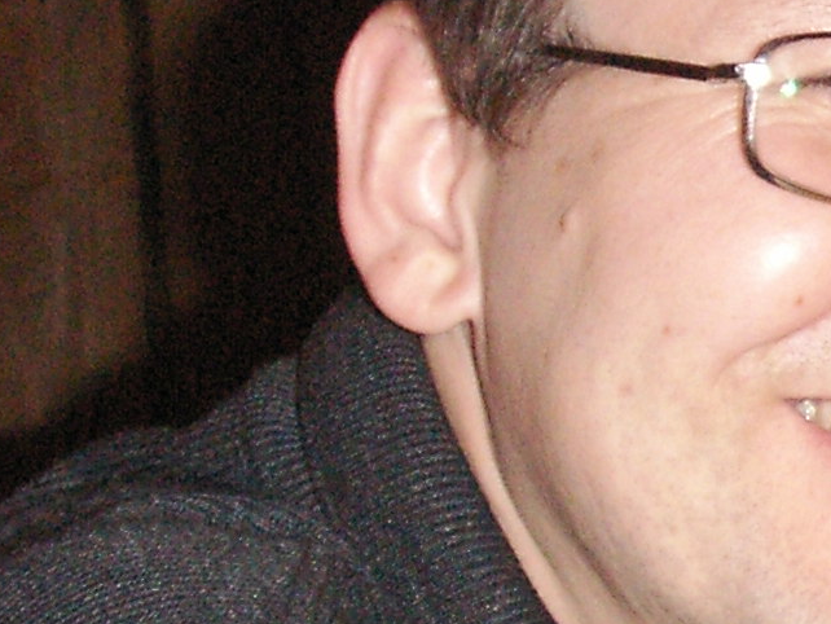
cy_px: 378
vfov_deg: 7.9
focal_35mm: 188
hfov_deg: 9.8
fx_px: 4515
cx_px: 1641
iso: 160
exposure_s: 1/40
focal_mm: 7.7
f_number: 3.5
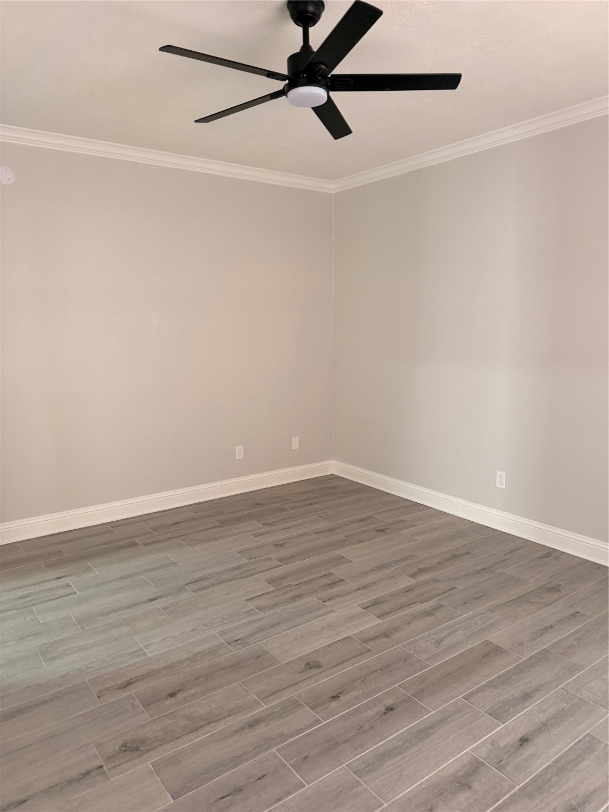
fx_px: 563
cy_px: 406
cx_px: 304
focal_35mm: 24
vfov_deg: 71.6
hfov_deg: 56.8
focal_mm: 6.76
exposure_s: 1/60
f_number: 1.78
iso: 320
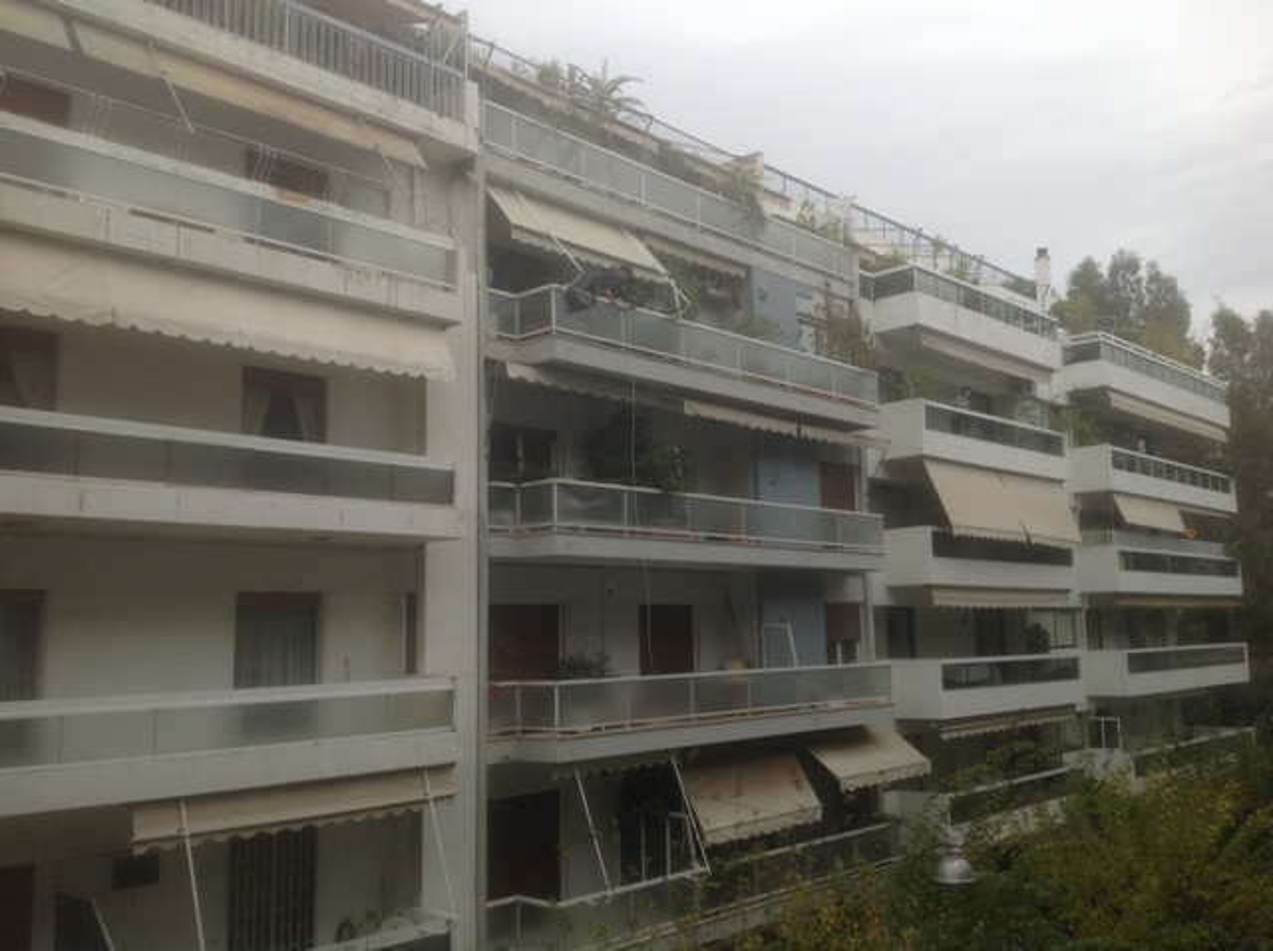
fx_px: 1285
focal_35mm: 35
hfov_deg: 52.7
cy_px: 476
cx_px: 636
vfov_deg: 40.6
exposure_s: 1/451
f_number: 2.4
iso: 50
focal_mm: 4.28
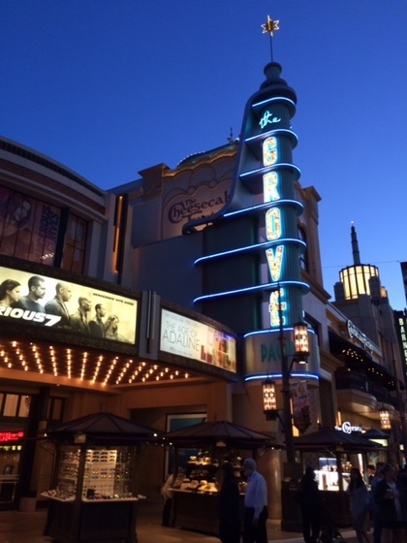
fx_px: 455
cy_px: 272
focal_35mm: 29
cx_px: 204
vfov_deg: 61.7
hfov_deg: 48.2
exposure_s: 1/30
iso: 100
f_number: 2.2
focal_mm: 4.15
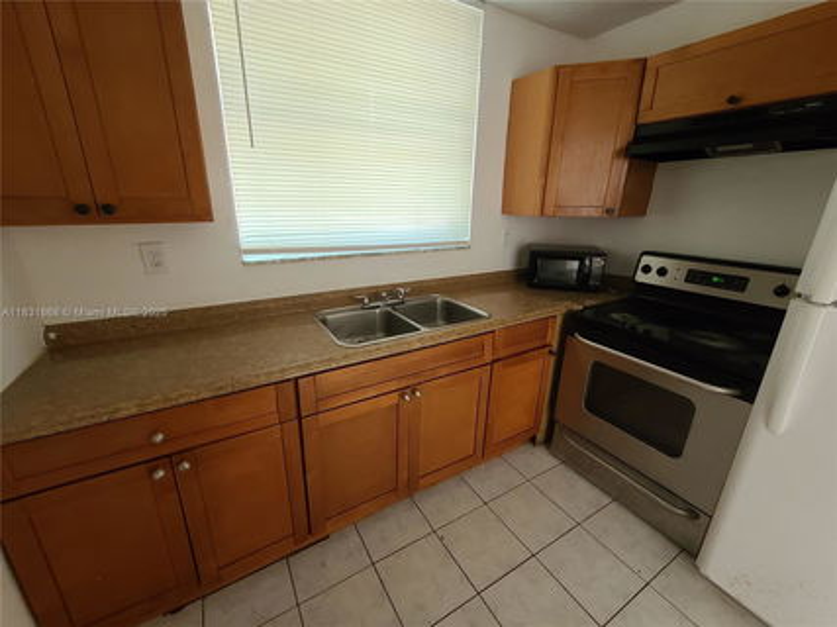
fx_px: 314
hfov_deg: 106.2
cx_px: 418
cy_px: 314
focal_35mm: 13
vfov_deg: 89.9
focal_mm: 2.2
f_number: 2.2
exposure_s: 1/59
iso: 400
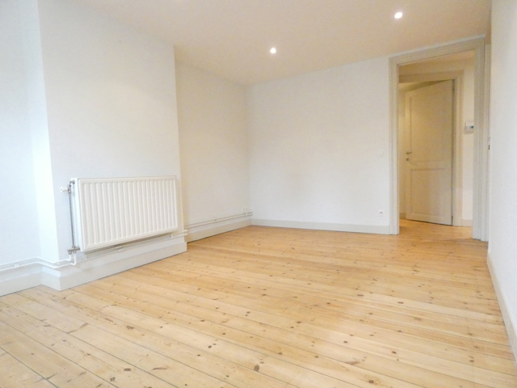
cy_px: 194
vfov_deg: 66.0
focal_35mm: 20
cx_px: 258
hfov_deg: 81.7
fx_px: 299
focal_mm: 3.6
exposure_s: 1/125
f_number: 2.8
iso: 1600
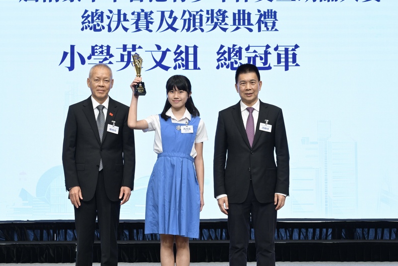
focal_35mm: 62
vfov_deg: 21.9
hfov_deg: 32.4
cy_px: 147
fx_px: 686
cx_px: 181
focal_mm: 48
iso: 1250
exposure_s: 1/160
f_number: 6.3
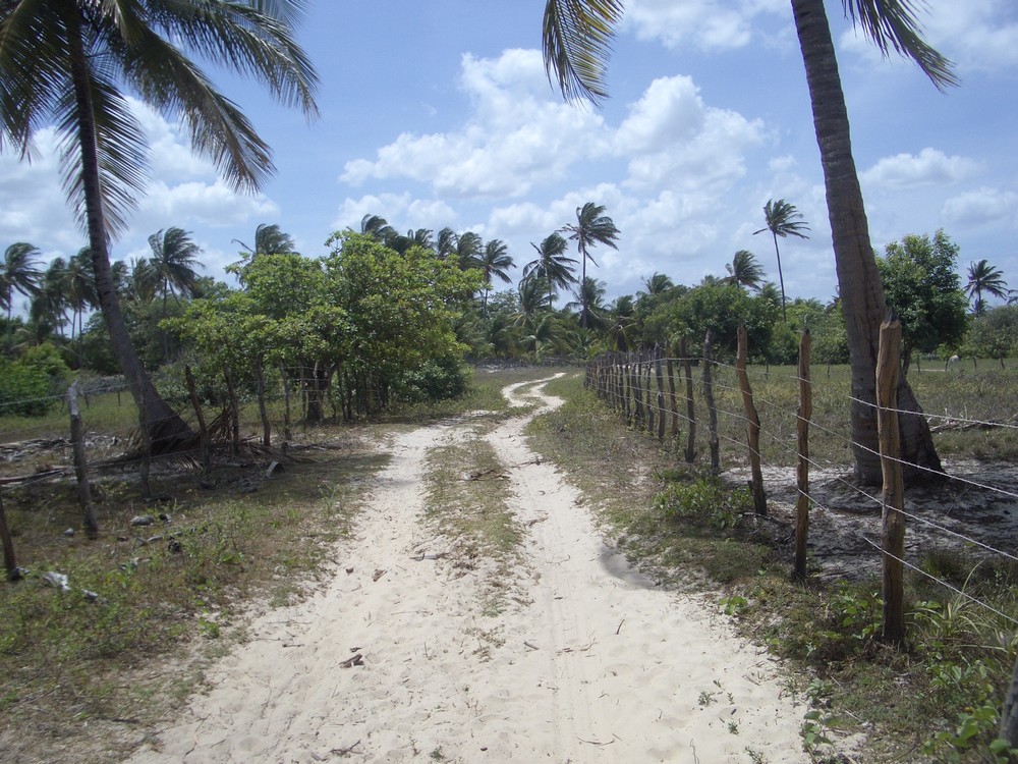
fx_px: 1029
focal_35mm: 35
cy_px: 382
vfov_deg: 40.7
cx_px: 509
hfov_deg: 52.6
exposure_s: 1/800
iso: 50
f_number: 4.3
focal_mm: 5.8
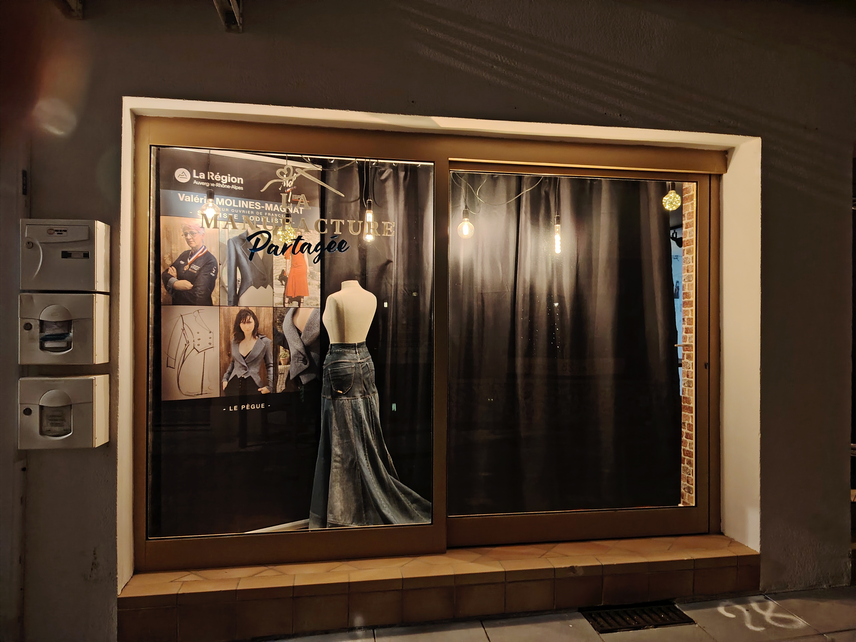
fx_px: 593
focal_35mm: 24
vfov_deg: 56.8
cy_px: 321
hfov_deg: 71.6
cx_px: 428
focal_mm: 5.25
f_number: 1.75
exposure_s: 1/20
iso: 1772
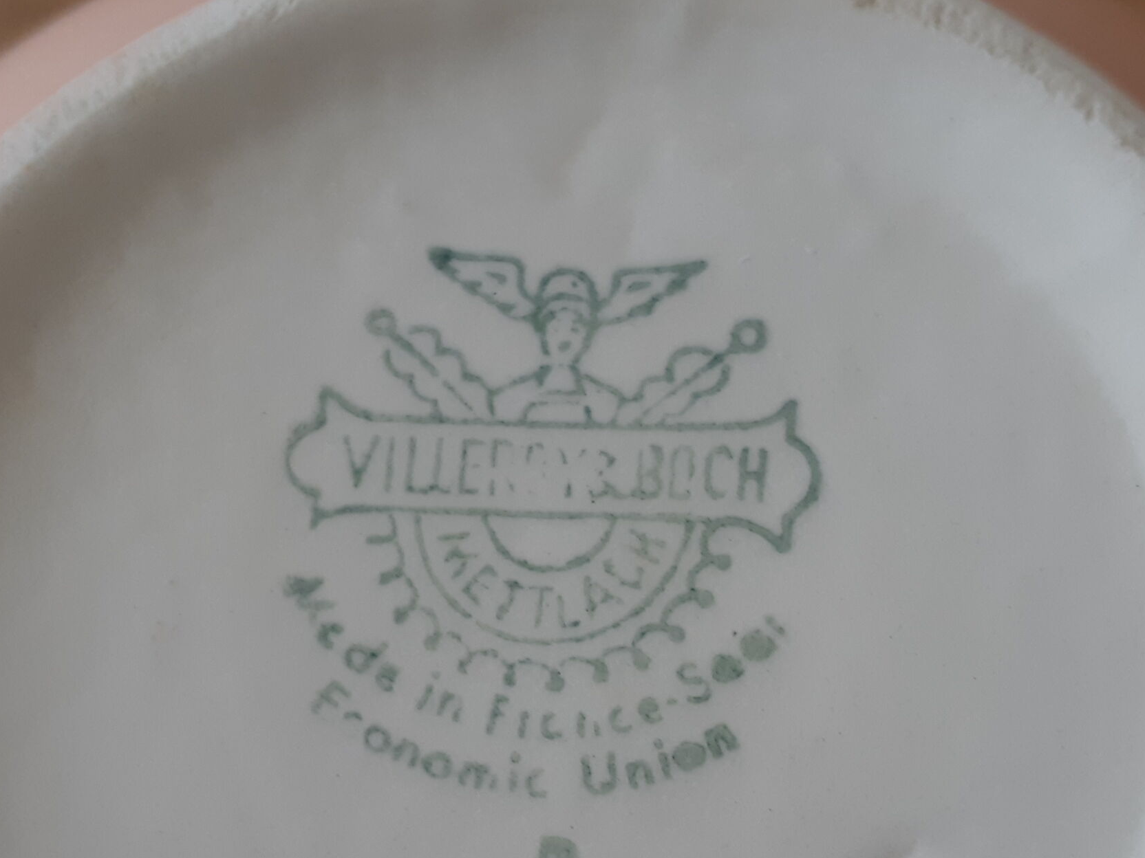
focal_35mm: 51
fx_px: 1687
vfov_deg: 28.2
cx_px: 656
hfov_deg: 37.4
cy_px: 632
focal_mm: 3.93
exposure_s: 1/50
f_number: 1.7
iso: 100
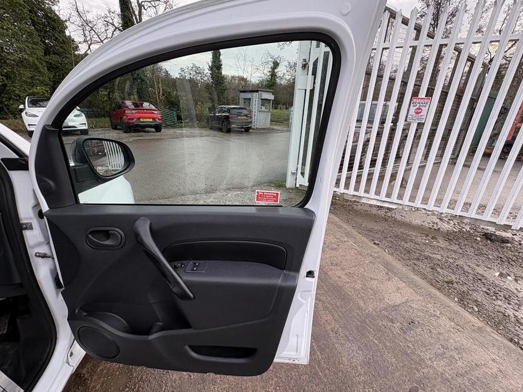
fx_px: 227
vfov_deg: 81.7
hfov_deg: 98.2
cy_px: 190
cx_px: 261
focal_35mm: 15
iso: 40
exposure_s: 1/107
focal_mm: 2.22
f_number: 2.2
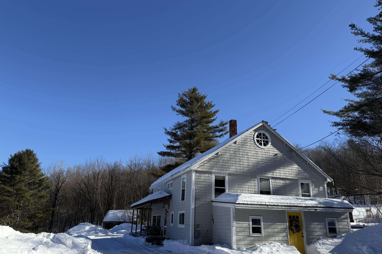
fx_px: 265
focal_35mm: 25
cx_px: 191
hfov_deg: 71.5
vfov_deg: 51.3
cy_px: 134
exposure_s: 1/4167
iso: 80
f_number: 1.78
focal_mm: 6.76
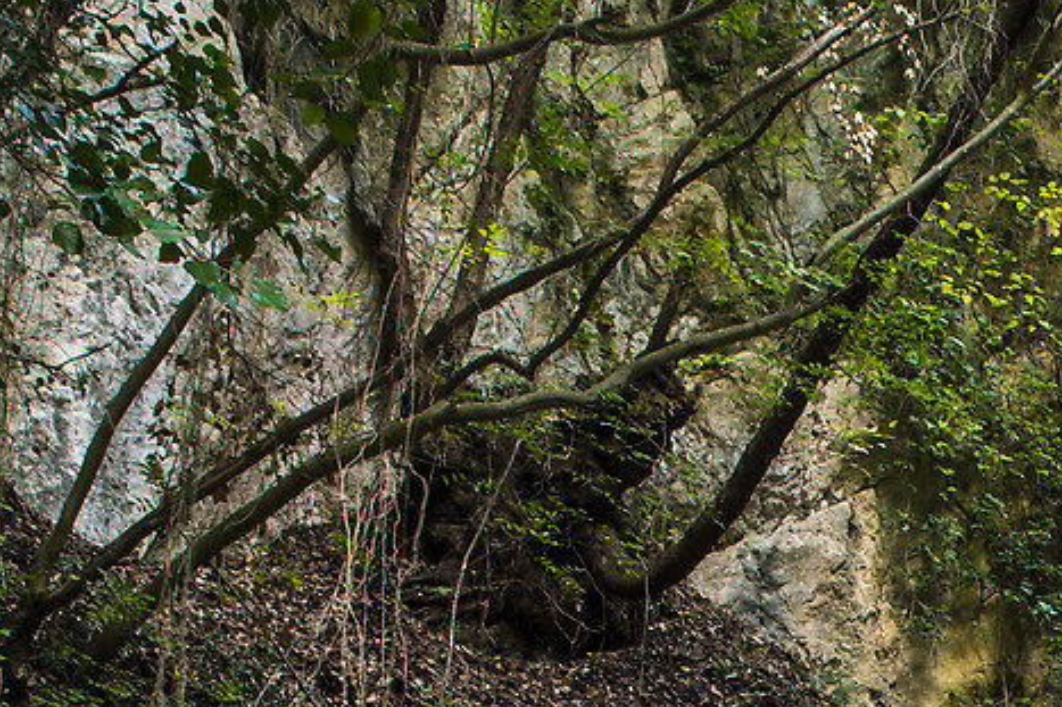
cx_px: 1444
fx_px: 4246
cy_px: 1309
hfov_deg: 13.6
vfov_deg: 9.1
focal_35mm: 144
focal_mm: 28
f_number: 11
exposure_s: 1.6
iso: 100
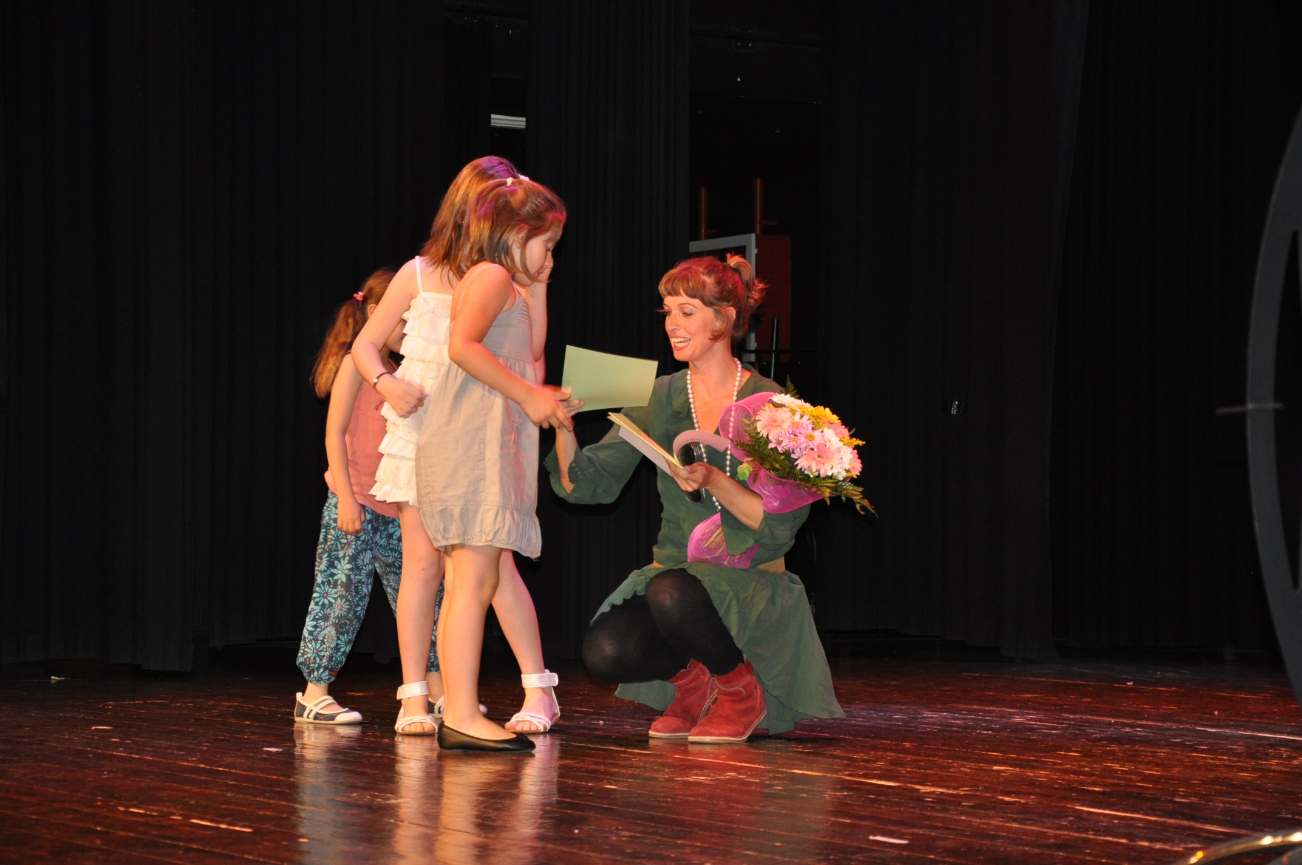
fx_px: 3359
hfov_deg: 21.9
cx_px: 651
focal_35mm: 93
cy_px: 432
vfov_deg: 14.7
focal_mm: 62
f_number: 5.3
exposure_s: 1/60
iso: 800
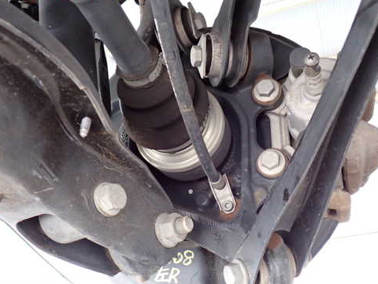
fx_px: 437
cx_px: 216
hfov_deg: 46.7
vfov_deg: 35.9
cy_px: 160
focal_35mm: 40
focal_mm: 5.79
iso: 320
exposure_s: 1/30
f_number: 2.4
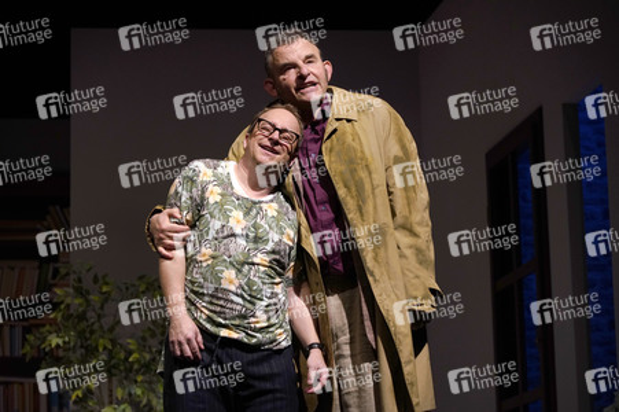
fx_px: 1856
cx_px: 310
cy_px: 206
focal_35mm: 108
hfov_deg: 18.9
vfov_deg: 12.7
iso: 1600
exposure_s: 1/160
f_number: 4.5
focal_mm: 108
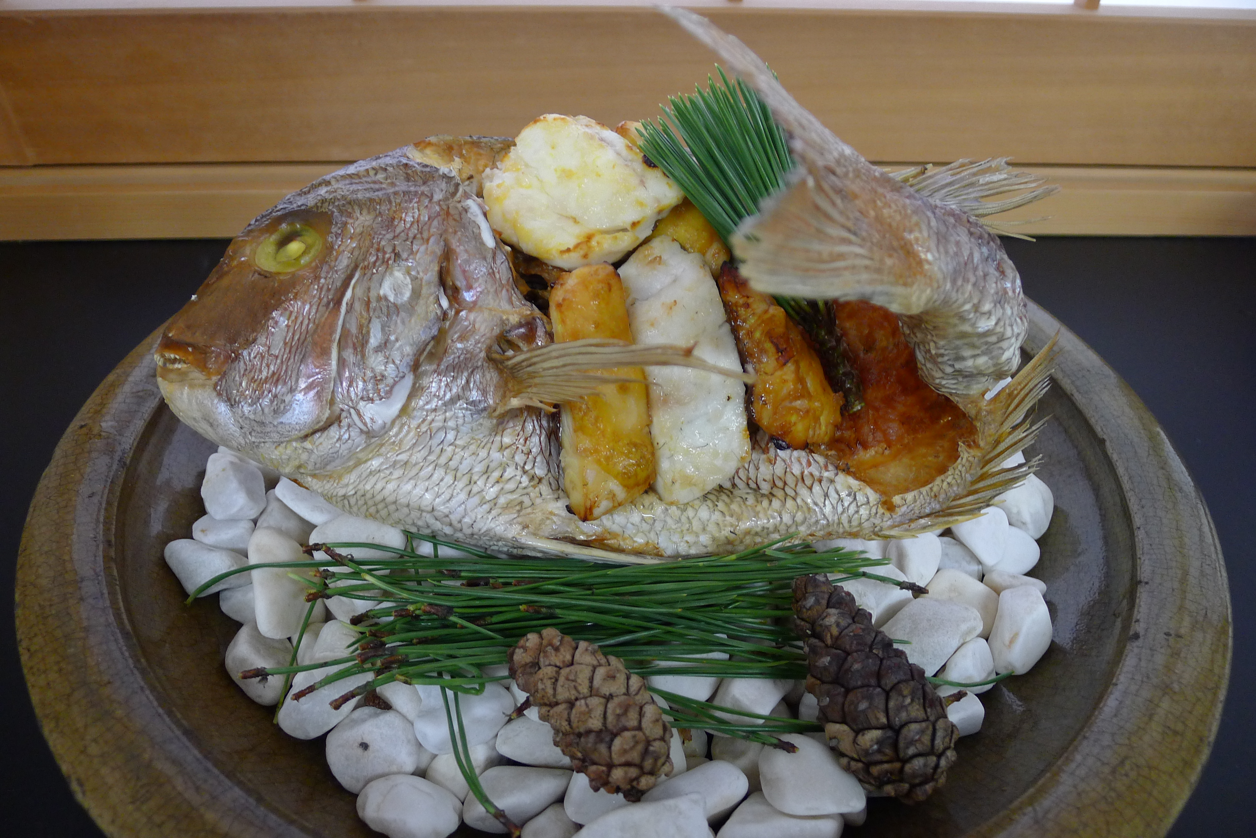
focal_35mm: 24
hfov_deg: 73.7
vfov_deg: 53.2
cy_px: 419
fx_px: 838
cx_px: 628
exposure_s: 1/60
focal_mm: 5.1
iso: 250
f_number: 2
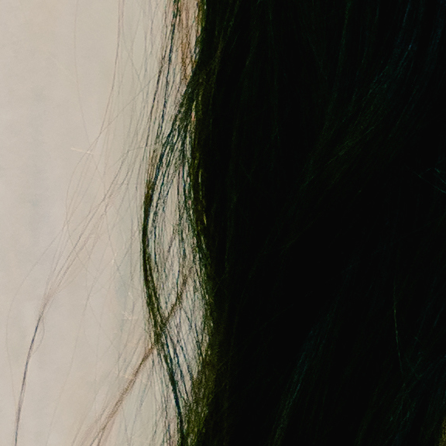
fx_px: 13804
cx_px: 1352
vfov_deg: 1.9
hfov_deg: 1.8
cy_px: 248
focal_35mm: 947
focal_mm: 67
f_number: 2.8
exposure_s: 1/320
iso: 200
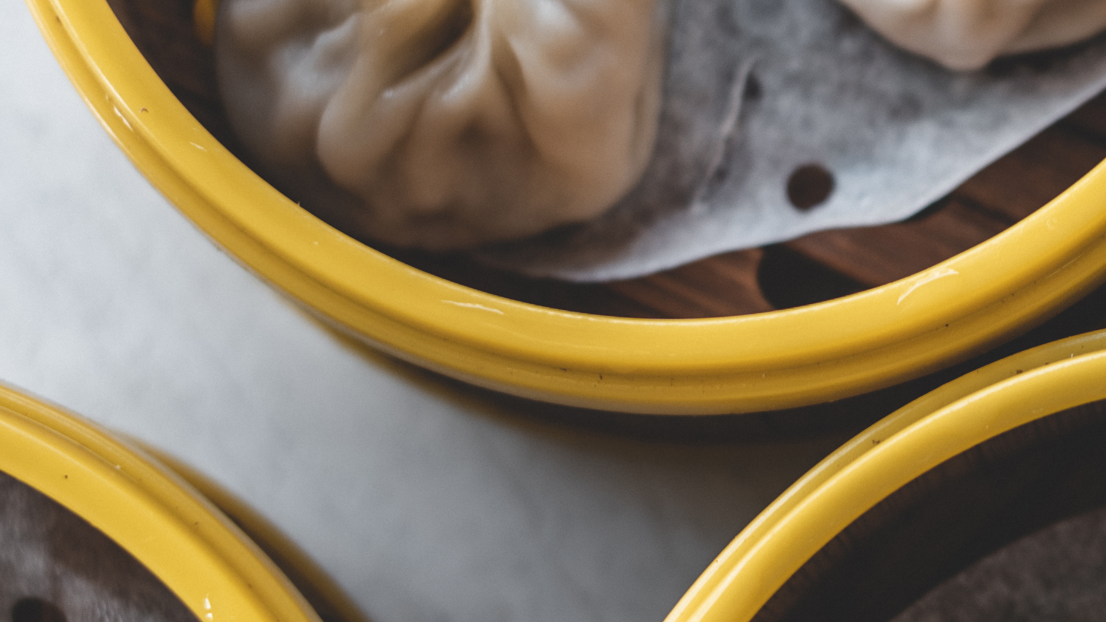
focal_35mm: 145
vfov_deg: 8.4
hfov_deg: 14.4
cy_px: 299
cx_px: 1247
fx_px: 4252
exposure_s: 1/100
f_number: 2.5
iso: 100
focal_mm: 50
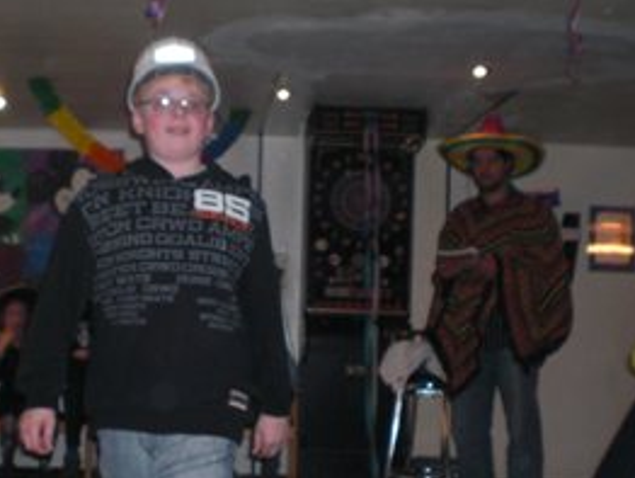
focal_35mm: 58
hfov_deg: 32.8
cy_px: 303
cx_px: 194
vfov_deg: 25.2
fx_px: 1065
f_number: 3.1
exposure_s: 1/30
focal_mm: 6.3
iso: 100
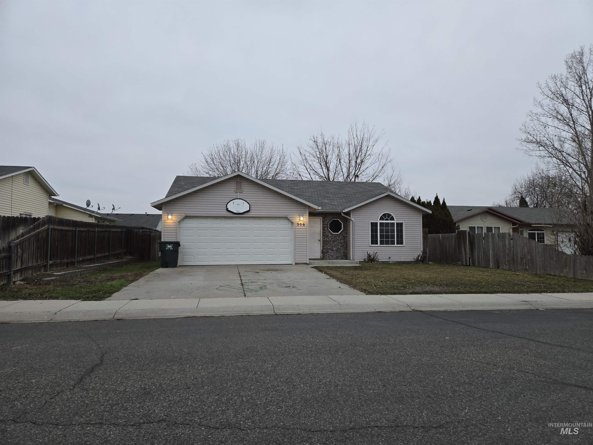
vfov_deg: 58.9
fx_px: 394
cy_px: 222
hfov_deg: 73.9
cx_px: 296
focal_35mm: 23
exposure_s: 1/180
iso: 100
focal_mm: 5.4
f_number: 1.8
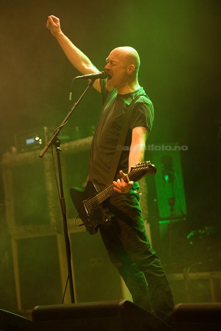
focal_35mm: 110
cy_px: 166
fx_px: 1013
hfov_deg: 12.5
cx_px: 110
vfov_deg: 18.6
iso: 2500
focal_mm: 110
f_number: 2.8
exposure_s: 1/1000
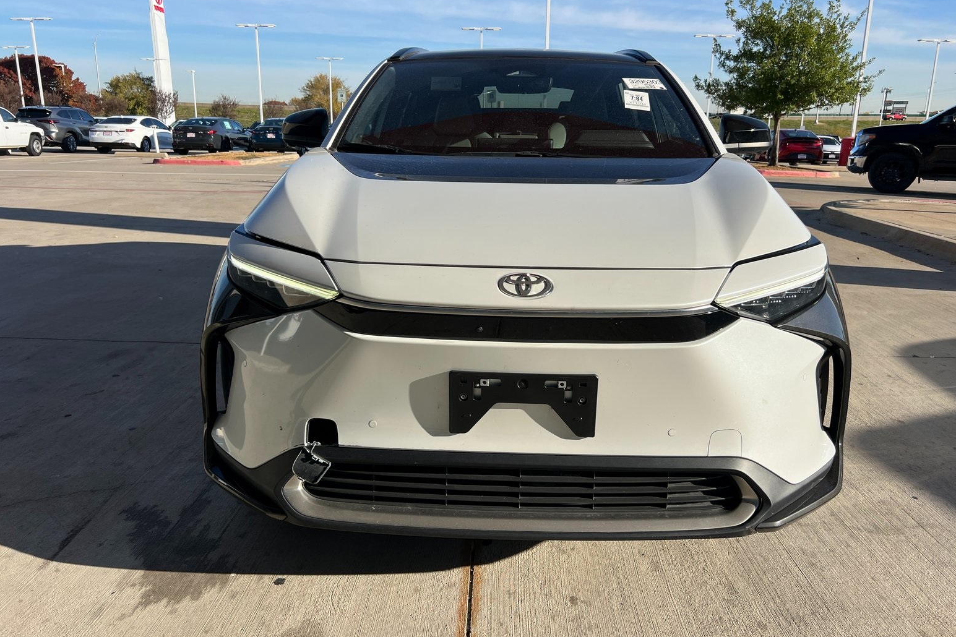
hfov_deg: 65.5
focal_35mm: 28
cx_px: 483
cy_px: 303
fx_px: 743
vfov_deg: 46.4
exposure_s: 1/3968
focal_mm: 5.7
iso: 50
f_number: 1.5
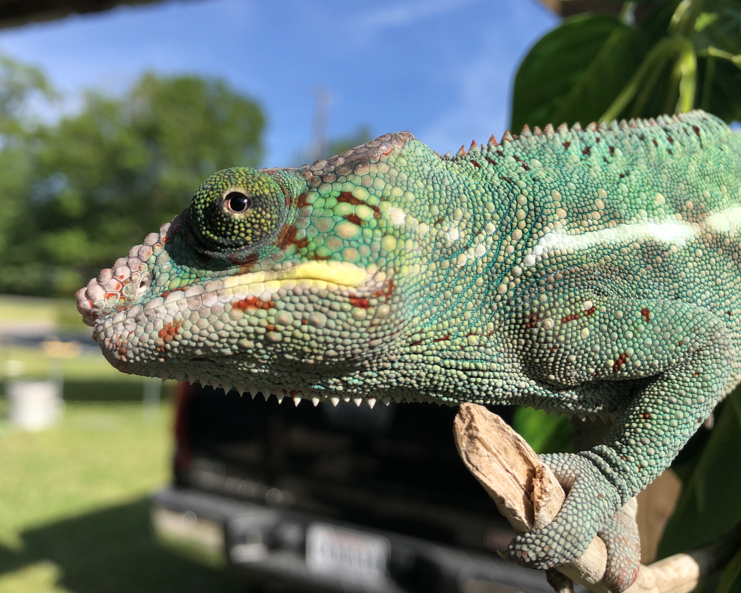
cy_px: 292
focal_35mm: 30
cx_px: 364
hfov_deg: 58.8
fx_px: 658
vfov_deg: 48.5
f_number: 1.8
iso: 20
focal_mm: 3.99
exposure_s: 1/1429
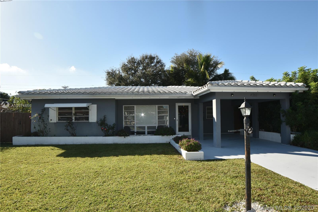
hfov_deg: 81.2
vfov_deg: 59.5
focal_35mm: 21
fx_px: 185
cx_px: 159
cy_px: 106
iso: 100
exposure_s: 1/200
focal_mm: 14
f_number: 9.5
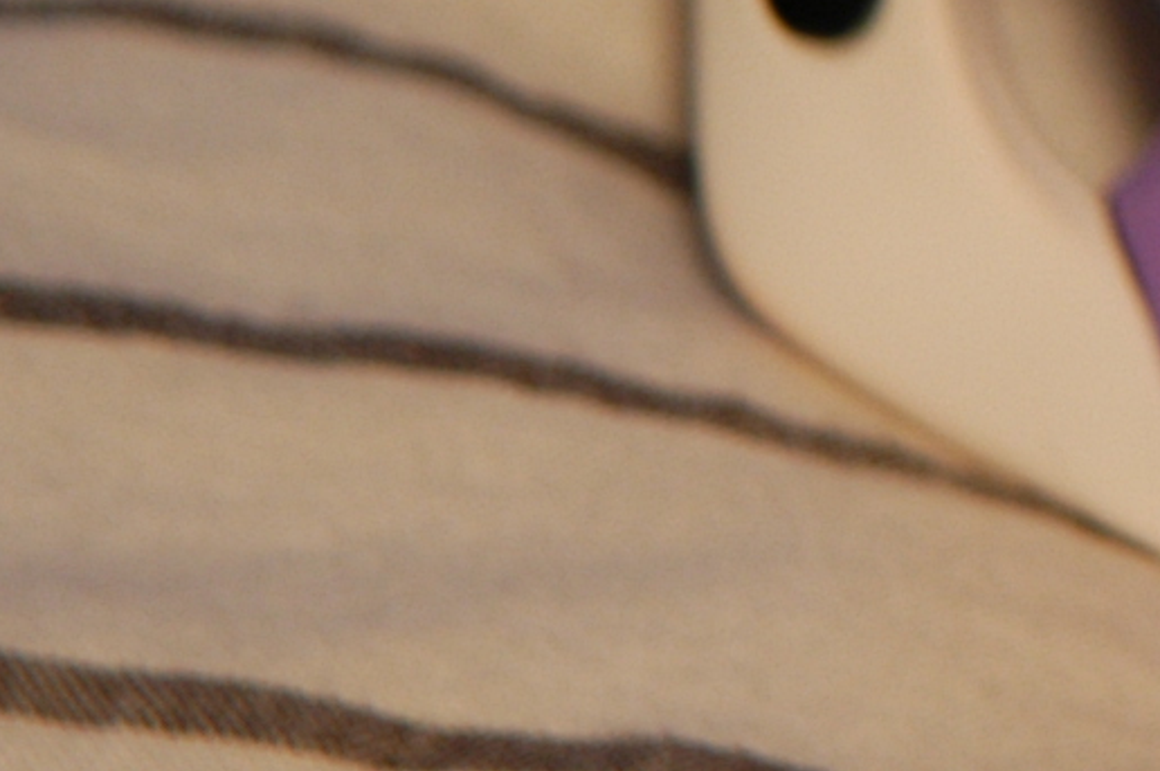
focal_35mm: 612
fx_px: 19701
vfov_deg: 2.2
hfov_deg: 3.3
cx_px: 3143
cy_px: -740
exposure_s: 1/20
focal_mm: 70
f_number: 5.3
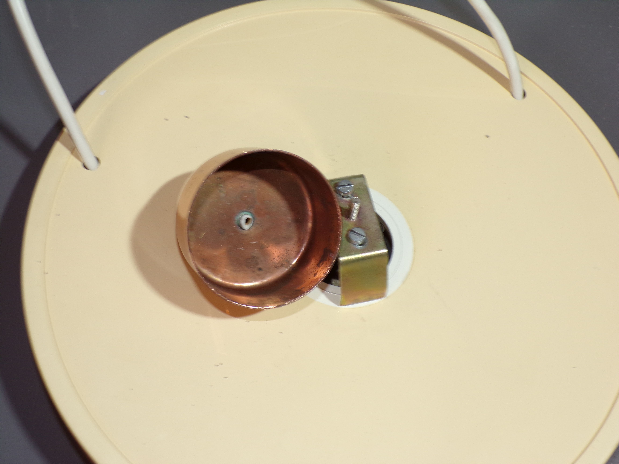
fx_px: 751
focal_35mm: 42
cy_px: 232
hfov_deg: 44.8
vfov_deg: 34.3
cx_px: 310
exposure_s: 1/40
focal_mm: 7.6
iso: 80
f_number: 3.4
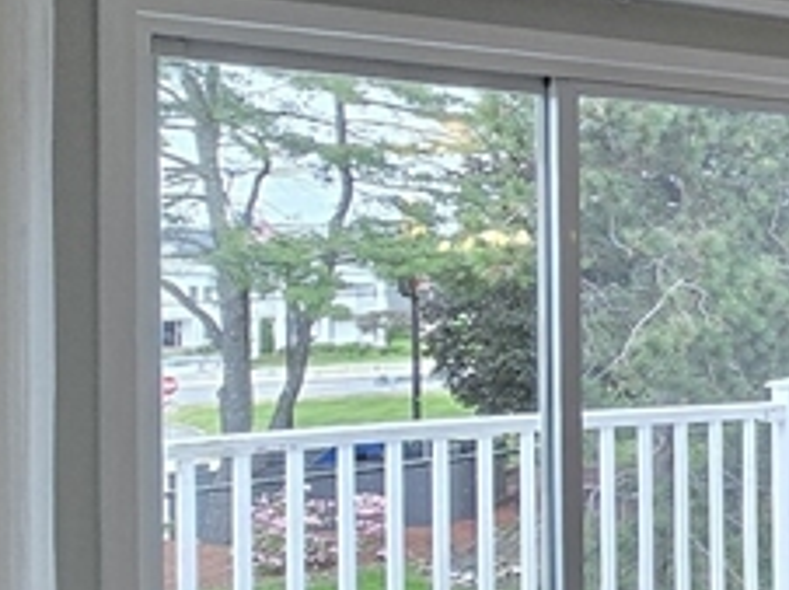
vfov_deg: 24.8
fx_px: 1343
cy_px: 307
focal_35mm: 59
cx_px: 1522
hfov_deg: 19.9
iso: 80
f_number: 2.2
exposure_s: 1/120
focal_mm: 2.2
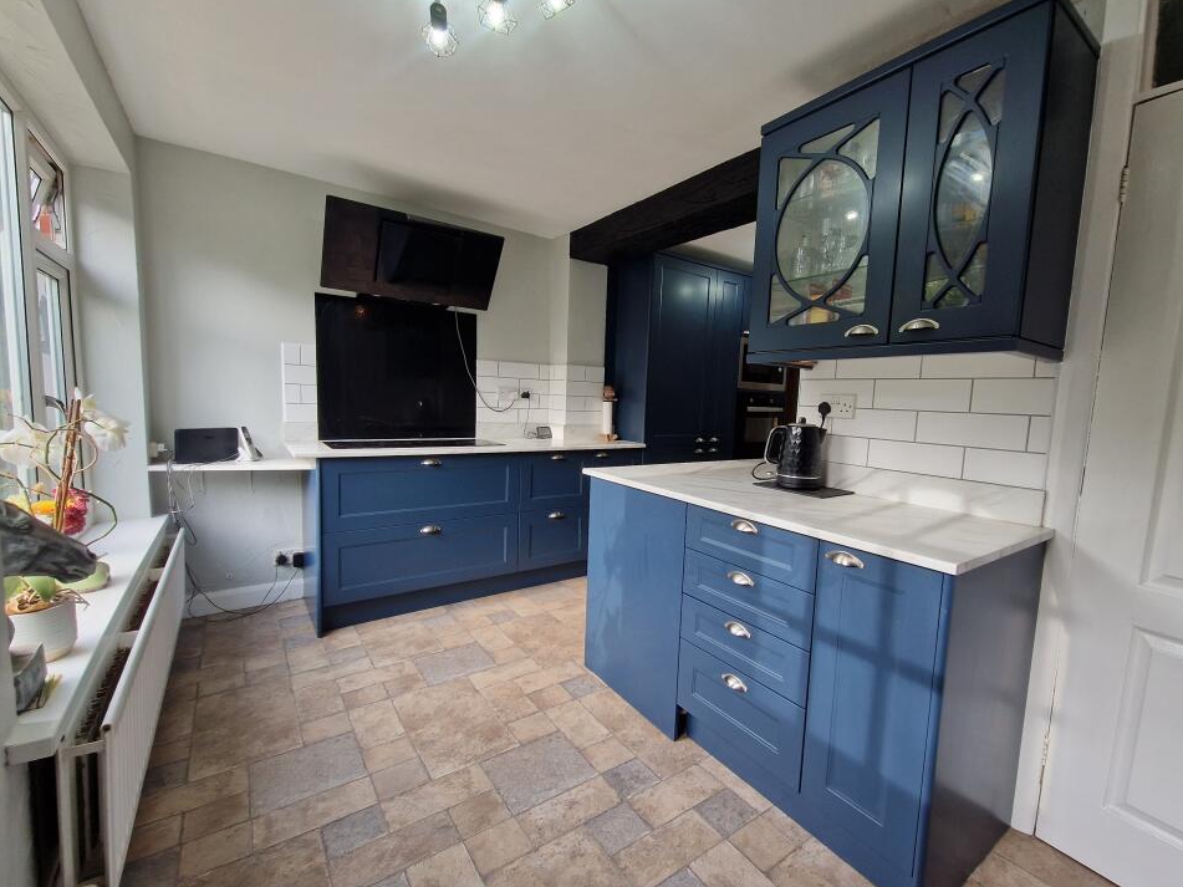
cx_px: 633
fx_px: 478
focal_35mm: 14
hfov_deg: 101.9
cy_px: 449
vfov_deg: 85.7
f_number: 2.2
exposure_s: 1/100
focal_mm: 2.2
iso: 100
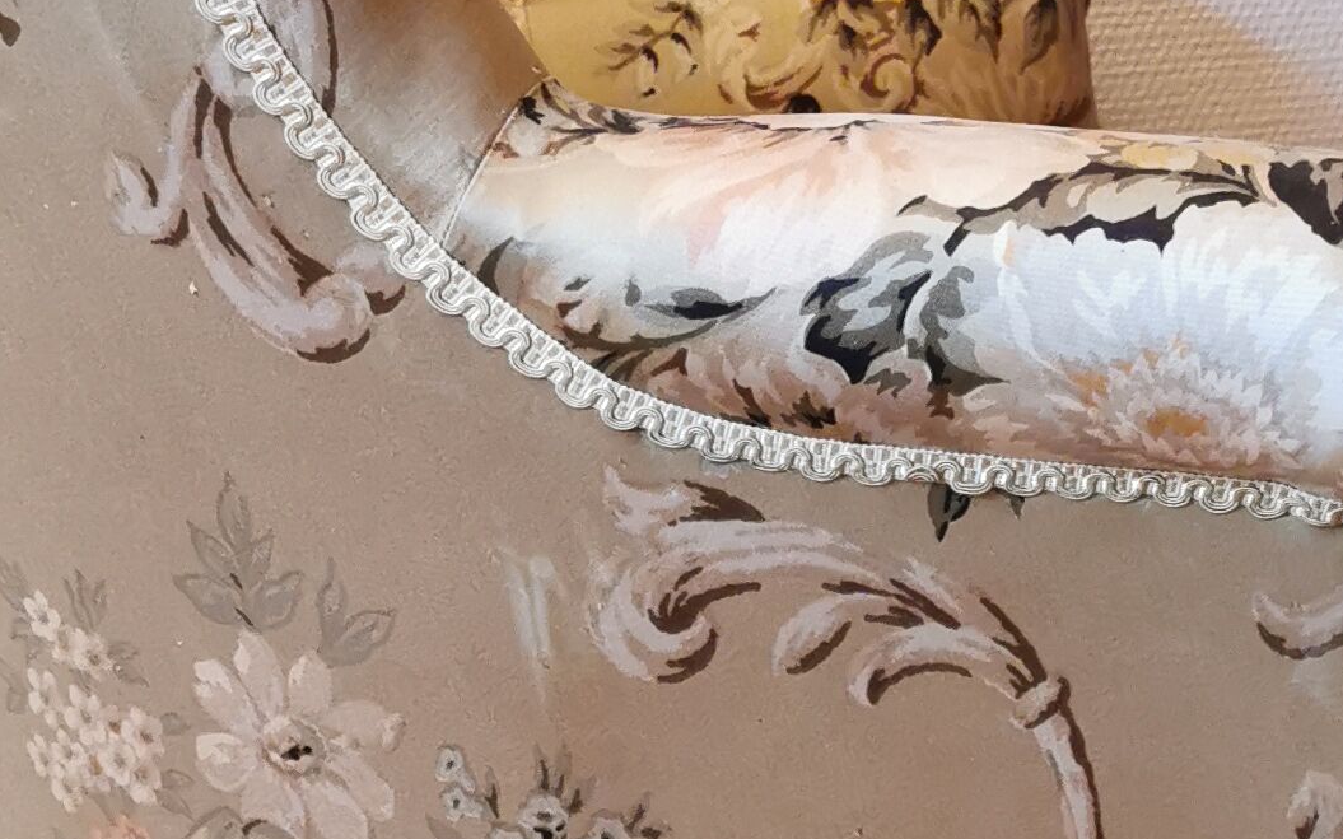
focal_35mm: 99
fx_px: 3623
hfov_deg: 20.9
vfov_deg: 13.2
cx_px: 883
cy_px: 420
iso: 320
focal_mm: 5.56
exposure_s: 1/50
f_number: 1.6
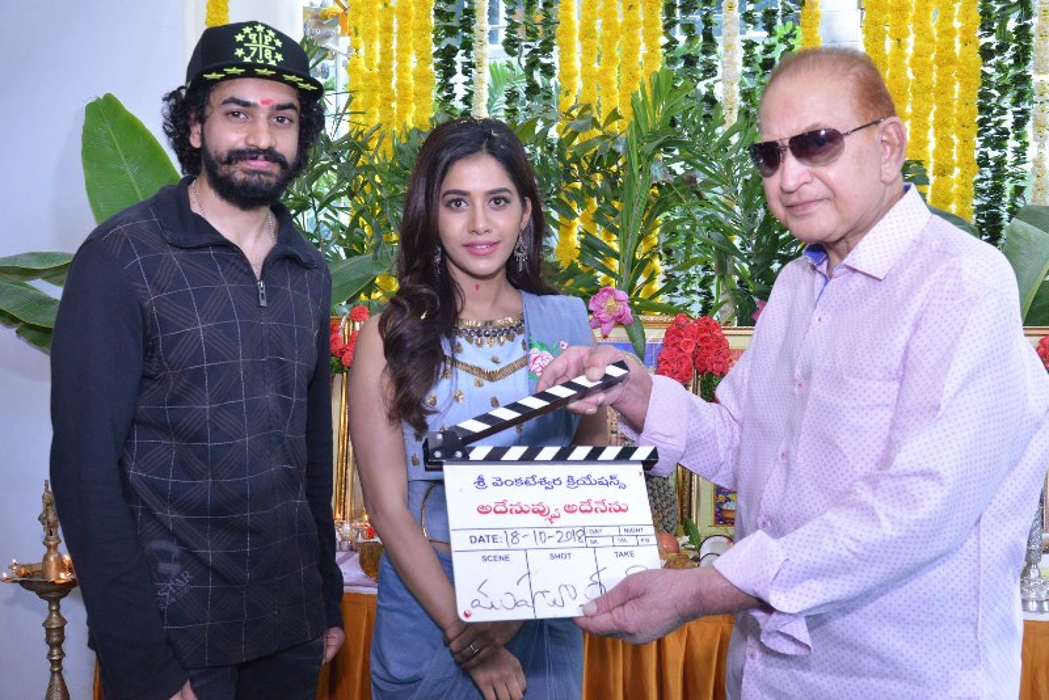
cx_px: 524
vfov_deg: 35.1
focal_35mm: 38
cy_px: 350
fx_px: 1108
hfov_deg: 50.7
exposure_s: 1/125
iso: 3200
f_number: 8
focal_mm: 38
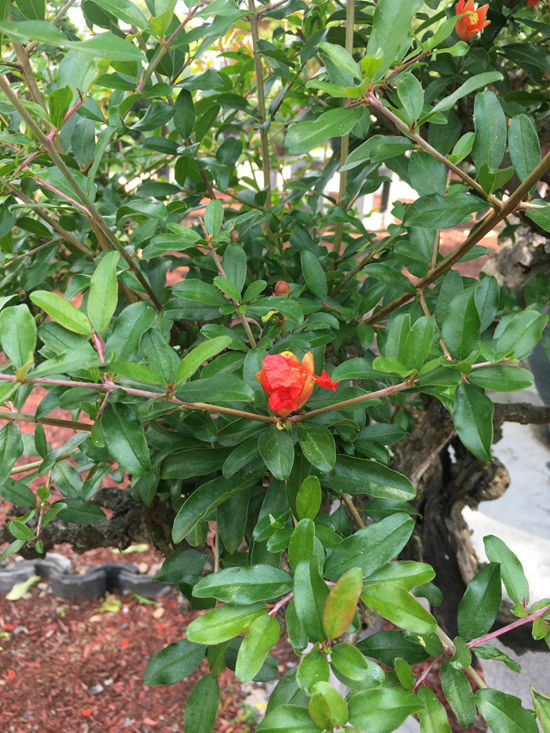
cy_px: 366
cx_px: 275
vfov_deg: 61.7
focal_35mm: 29
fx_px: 614
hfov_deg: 48.2
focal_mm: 4.15
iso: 25
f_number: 2.2
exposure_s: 1/152
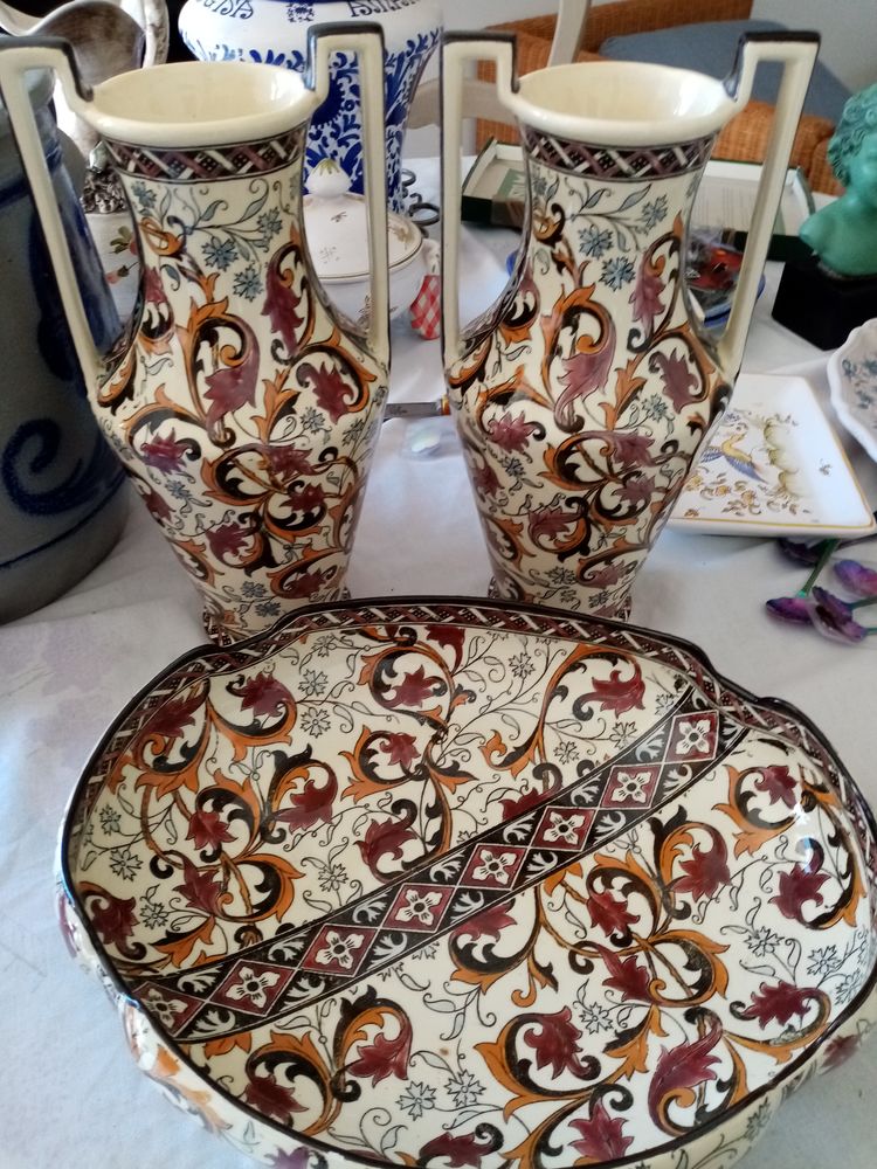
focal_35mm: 26
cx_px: 438
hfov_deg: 53.1
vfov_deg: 67.3
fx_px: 878
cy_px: 584
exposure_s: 1/33.3
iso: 245
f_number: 1.8
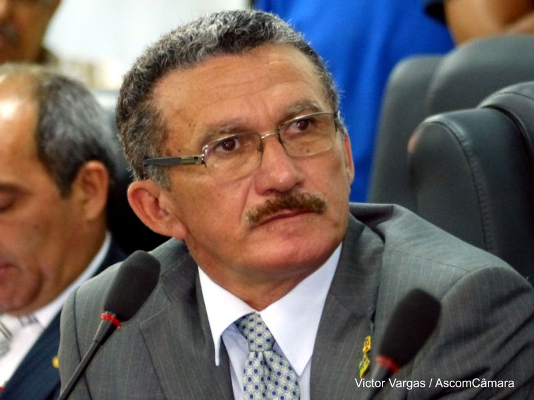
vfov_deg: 2.7
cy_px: 200
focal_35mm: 553
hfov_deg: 3.6
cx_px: 267
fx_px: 8531
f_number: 2.8
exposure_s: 1/15
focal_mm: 99.5
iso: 800
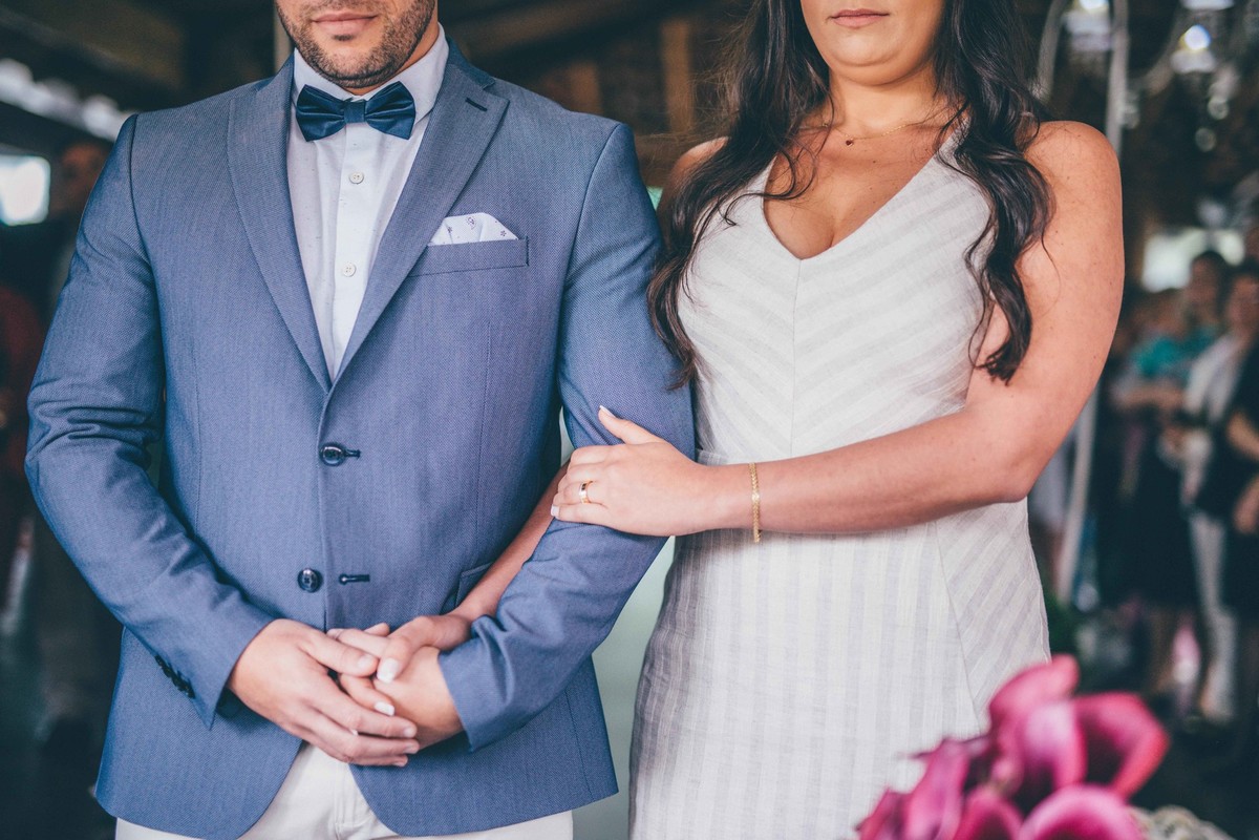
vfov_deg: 27.0
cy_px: 420
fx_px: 1748
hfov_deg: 39.6
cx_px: 630
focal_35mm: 50
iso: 500
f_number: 1.4
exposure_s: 1/320
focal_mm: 50
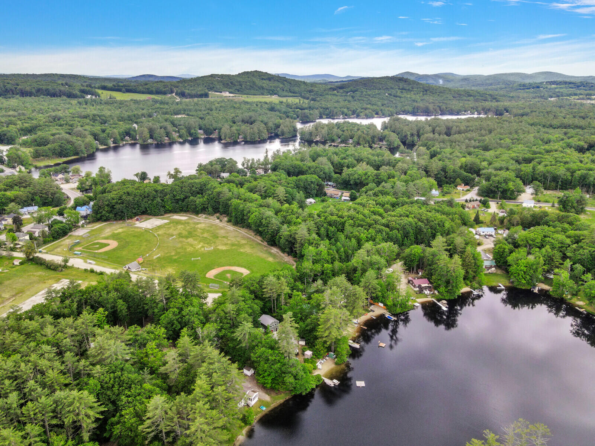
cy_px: 223
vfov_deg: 56.8
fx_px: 413
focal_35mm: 24
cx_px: 298
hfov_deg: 71.6
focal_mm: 4.5
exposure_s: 1/200
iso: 200
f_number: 2.8
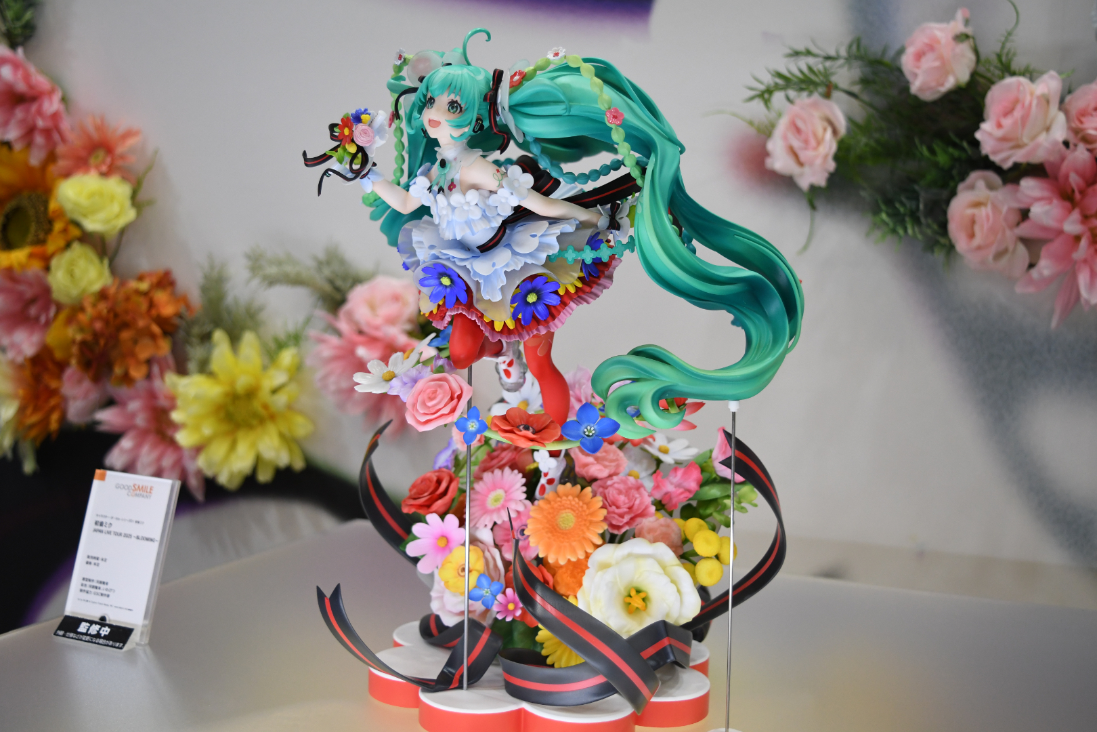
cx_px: 548
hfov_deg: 49.6
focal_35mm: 39
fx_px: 1188
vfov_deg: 34.2
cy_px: 366
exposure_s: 1/640
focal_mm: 26
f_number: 4.2
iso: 1000
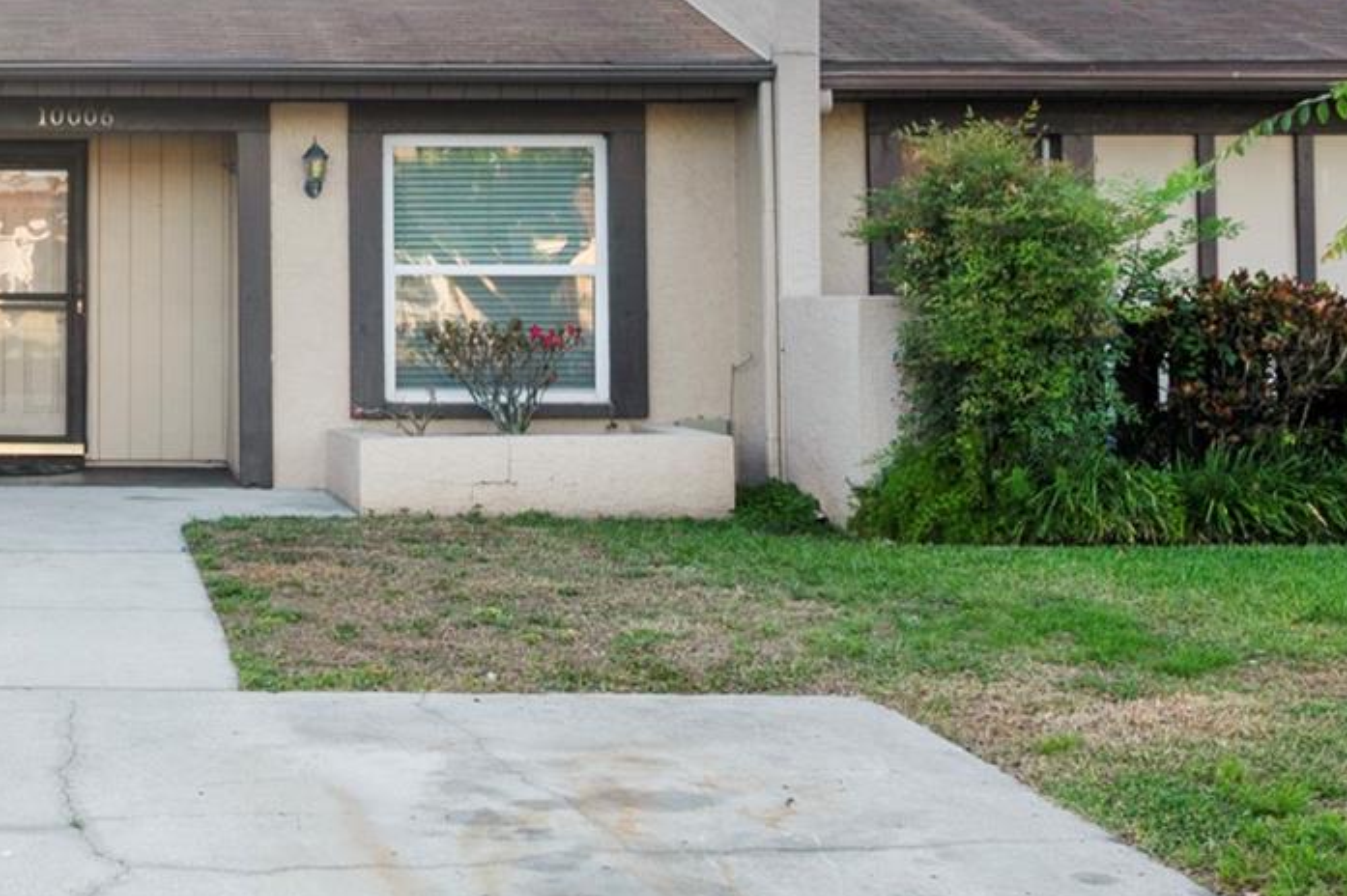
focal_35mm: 62
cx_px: -8
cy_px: 176
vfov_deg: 21.6
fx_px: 2319
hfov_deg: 30.1
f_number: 11
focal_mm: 18
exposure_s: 1/50
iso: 100
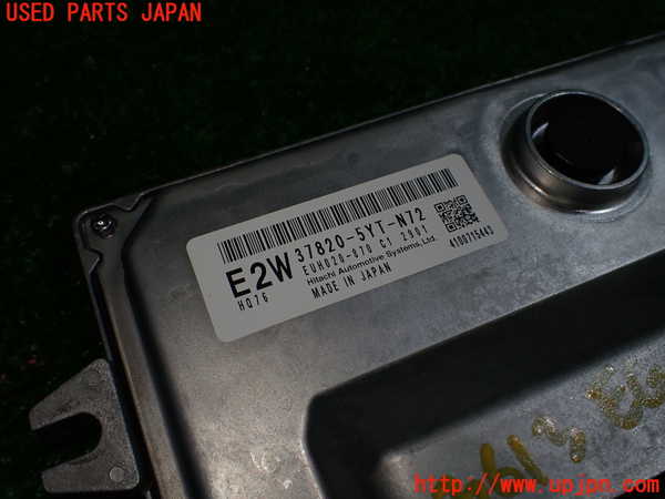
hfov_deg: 60.0
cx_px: 332
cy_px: 250
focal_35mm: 30
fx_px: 576
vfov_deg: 46.8
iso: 100
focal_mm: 5.4
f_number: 3.2
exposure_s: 1/160
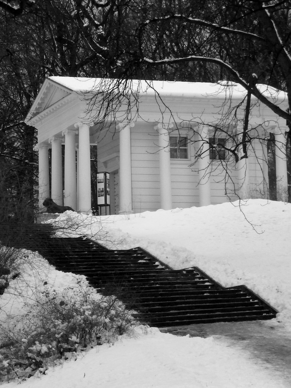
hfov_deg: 11.4
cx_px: 146
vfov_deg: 15.2
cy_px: 194
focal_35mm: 130
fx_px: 1457
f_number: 6.5
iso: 400
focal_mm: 23.5
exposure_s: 1/100
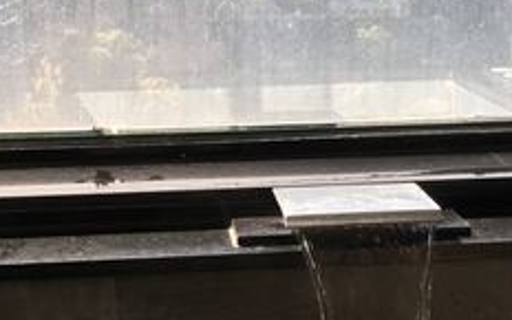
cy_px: 280
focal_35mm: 106
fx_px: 1479
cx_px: 397
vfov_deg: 12.3
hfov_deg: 19.5
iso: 40
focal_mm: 4.15
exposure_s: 1/120
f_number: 2.2
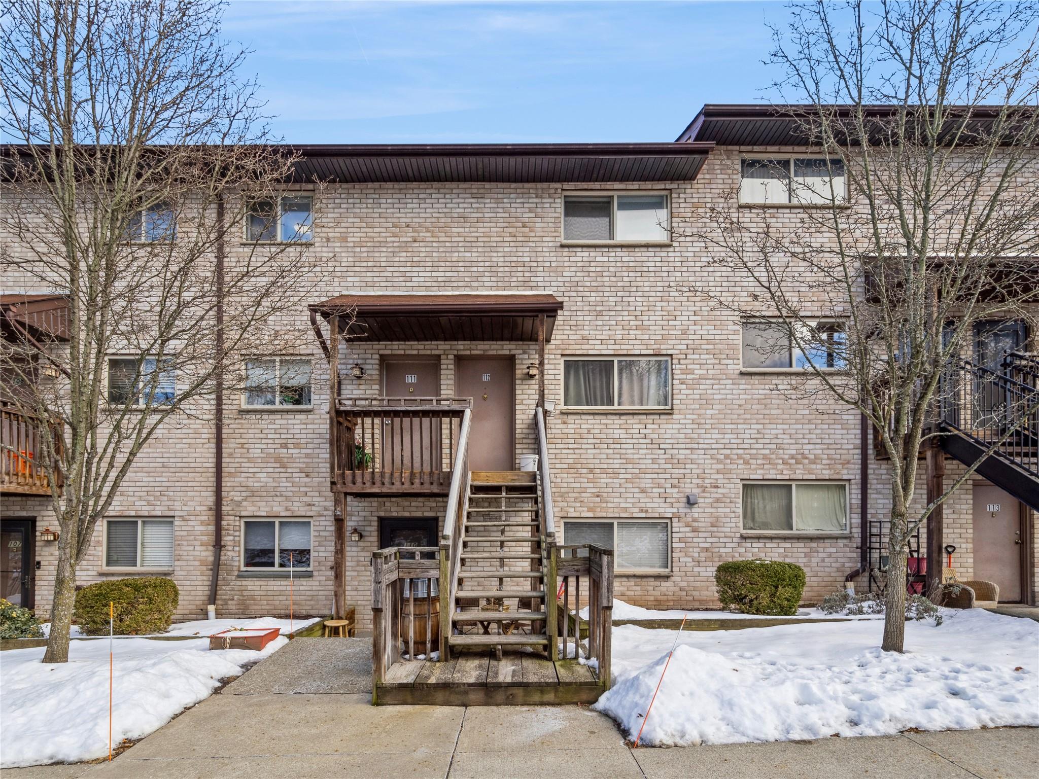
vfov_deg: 71.6
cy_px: 390
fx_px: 540
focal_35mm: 18
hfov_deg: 87.8
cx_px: 520
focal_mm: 9
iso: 200
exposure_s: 1/125
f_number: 8
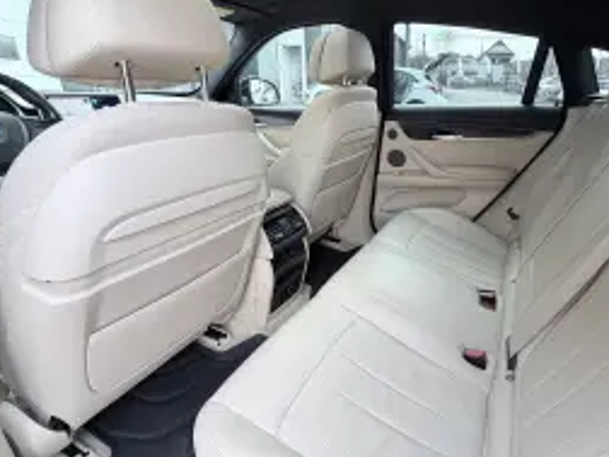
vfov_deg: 65.9
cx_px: 379
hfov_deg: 80.3
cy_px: 213
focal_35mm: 20
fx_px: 352
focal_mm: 2.22
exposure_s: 1/121
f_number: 2.2
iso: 80
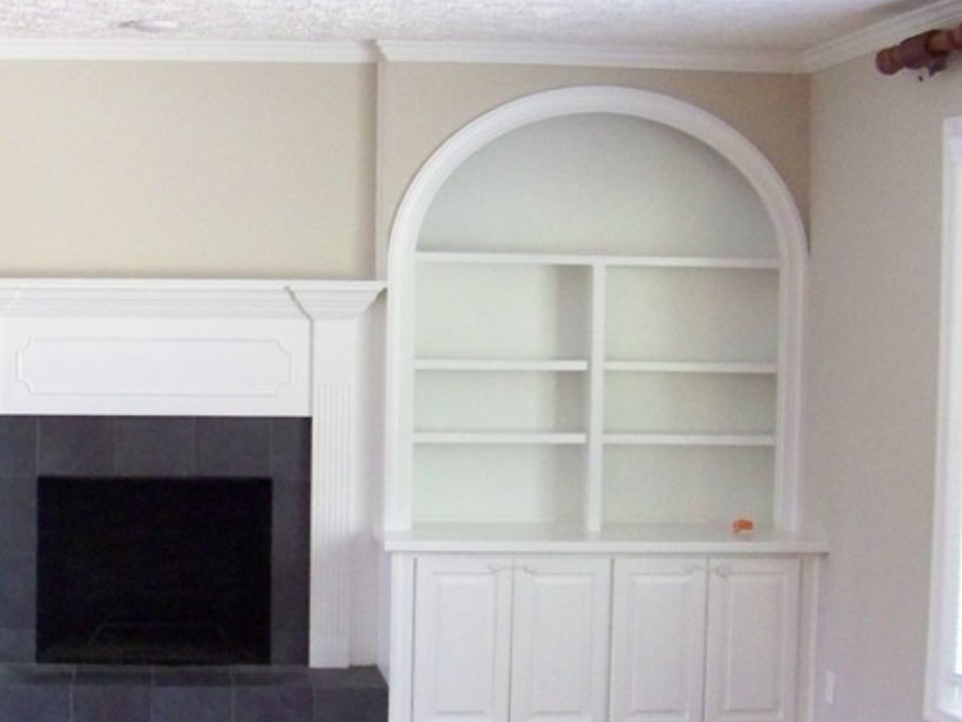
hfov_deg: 26.1
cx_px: 181
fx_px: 2029
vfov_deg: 20.1
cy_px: 461
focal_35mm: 73
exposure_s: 1/30
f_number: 2.8
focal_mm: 5.85
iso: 400
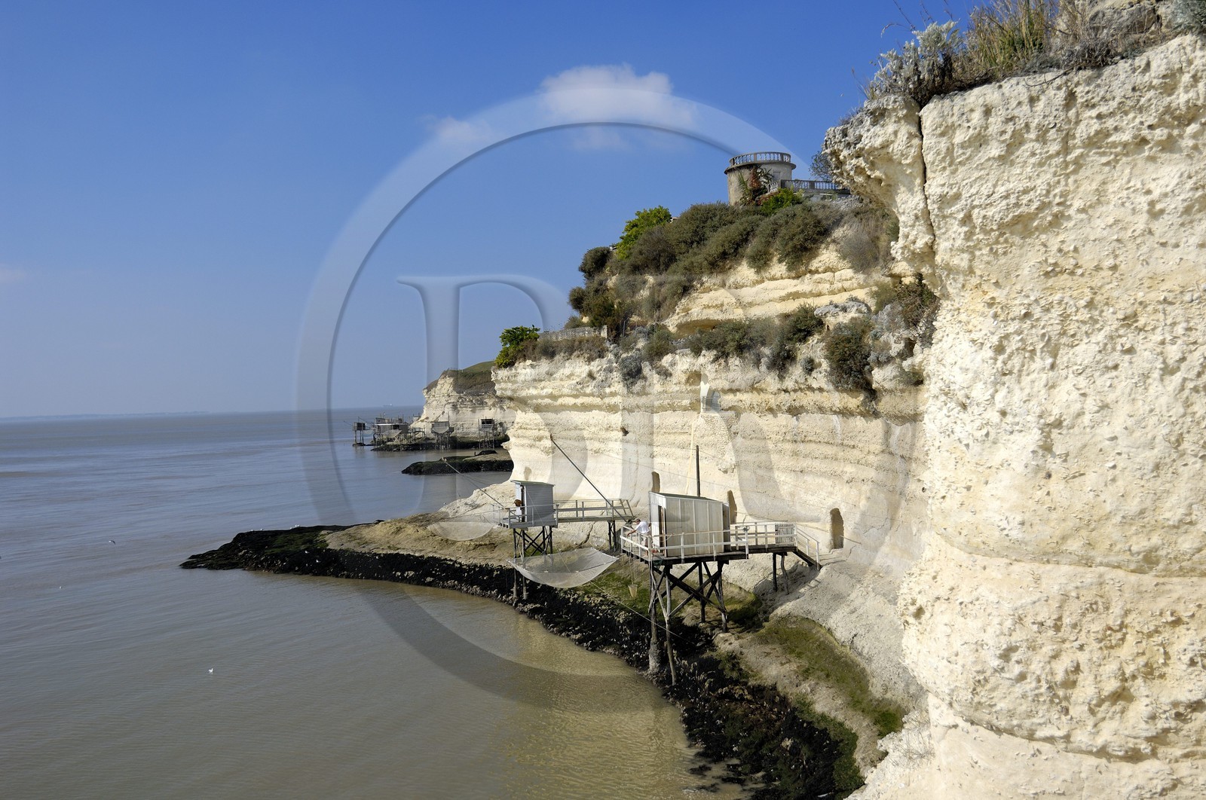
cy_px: 400
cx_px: 603
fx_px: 1004
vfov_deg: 43.5
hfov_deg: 62.0
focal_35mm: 30
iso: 100
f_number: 5.6
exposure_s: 1/1000
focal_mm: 20
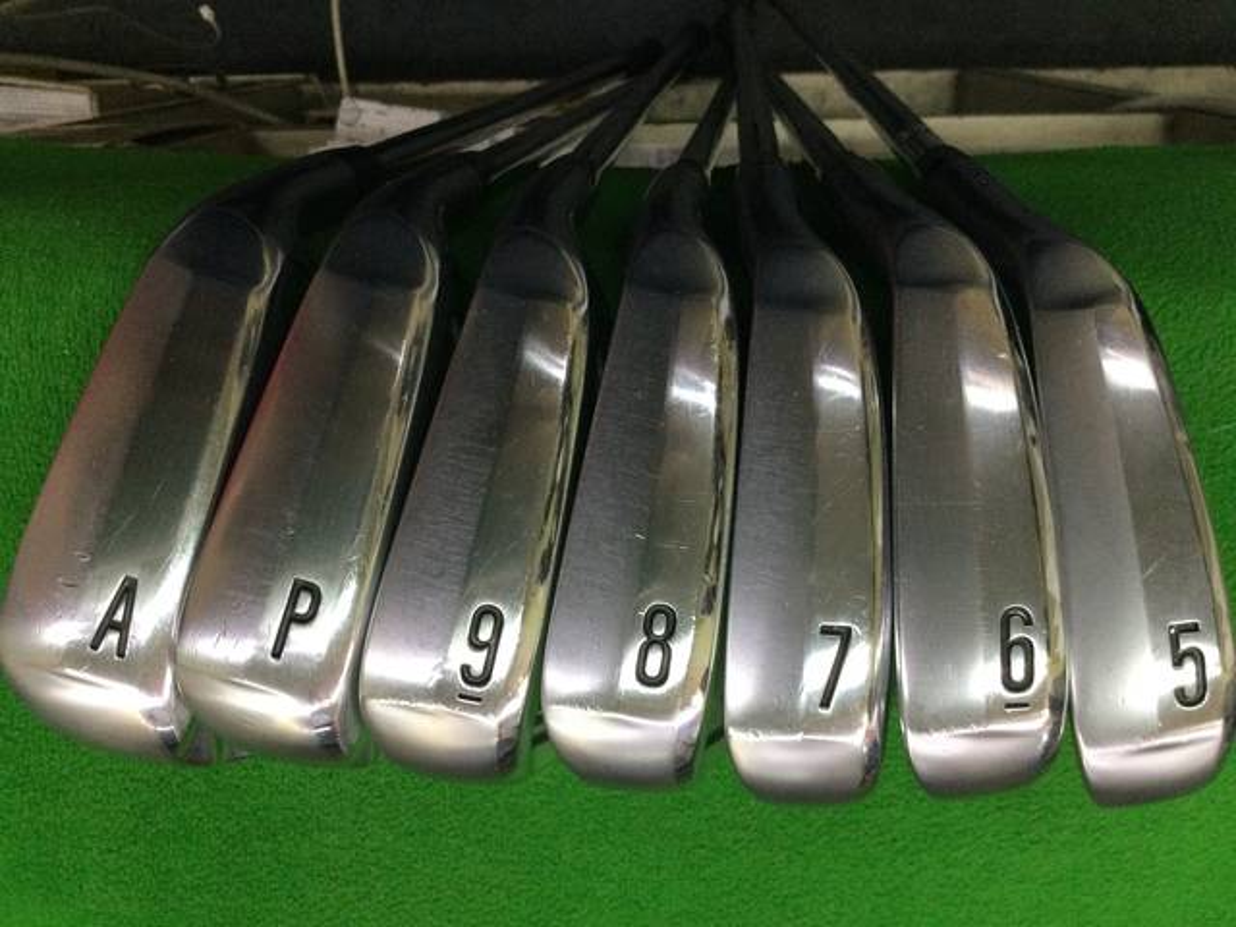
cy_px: 464
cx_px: 618
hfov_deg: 58.4
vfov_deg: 45.4
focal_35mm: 31
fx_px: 1107
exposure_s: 1/30
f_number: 2.4
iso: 40
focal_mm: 3.3
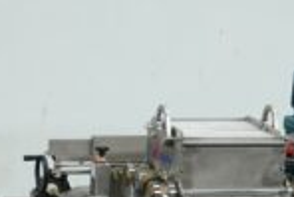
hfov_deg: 10.0
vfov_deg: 6.6
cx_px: 219
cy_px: 327
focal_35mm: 206
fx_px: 1684
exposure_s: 1/80
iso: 320
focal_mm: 22.46
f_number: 4
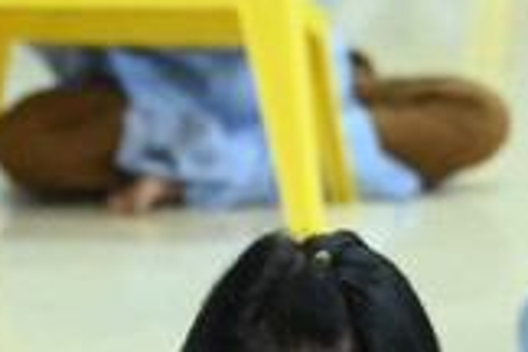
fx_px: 7069
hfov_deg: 4.3
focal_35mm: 482
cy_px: 271
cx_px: 55
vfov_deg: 2.9
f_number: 4
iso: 16000
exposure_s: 1/200
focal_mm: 120
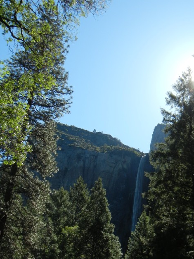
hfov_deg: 29.4
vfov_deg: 38.3
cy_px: 180
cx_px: 131
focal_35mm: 49
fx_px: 366
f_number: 3.5
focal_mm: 5.4
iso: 160
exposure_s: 1/832
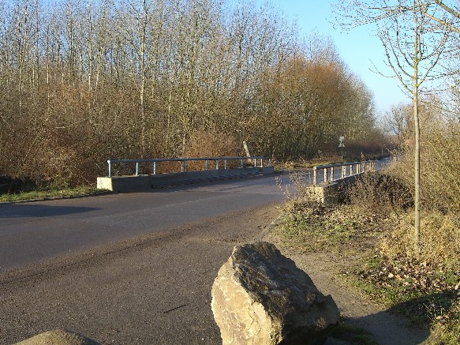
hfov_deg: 41.2
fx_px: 611
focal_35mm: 46
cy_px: 172
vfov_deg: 31.5
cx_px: 230
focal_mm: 9.5
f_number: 4.4
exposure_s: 1/250
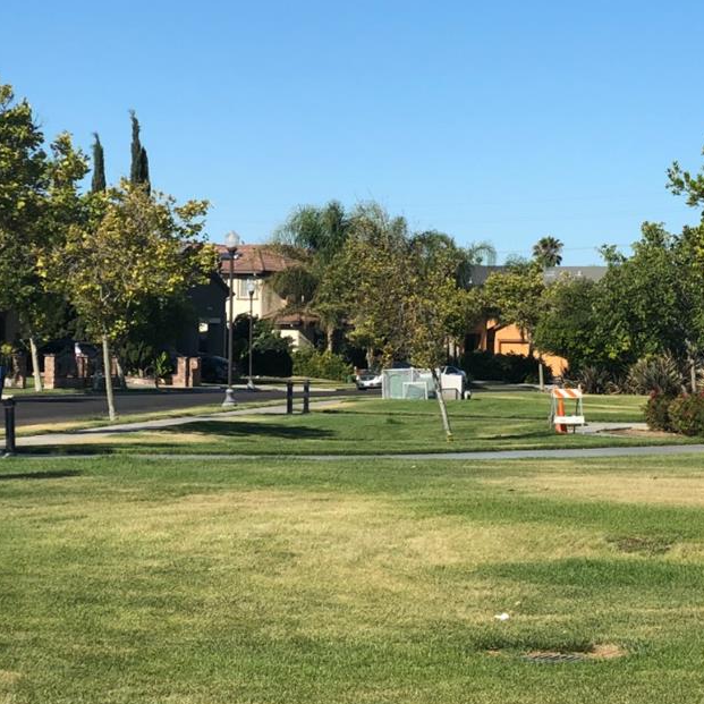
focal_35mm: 111
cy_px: 396
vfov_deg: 15.7
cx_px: 825
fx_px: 2554
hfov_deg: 15.2
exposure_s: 1/1171
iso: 16
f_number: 2.4
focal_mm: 6
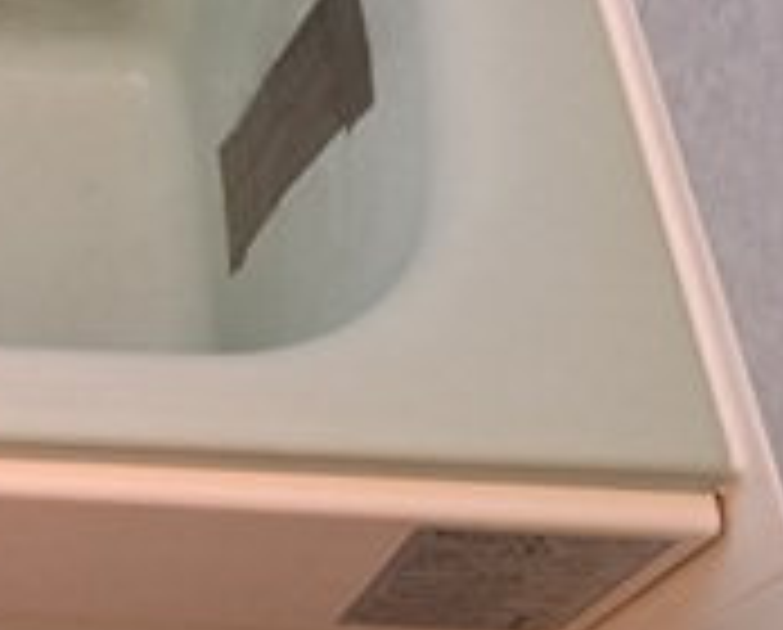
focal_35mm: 62
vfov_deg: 23.7
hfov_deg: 26.6
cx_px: -180
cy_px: 18
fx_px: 1440
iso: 500
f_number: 1.8
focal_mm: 5.23
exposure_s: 1/33
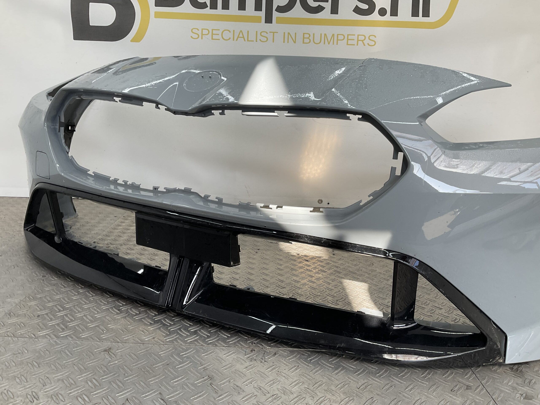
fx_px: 452
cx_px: 270
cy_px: 202
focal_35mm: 29
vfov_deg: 48.2
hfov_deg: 61.7
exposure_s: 1/194
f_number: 1.8
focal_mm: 3
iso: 16
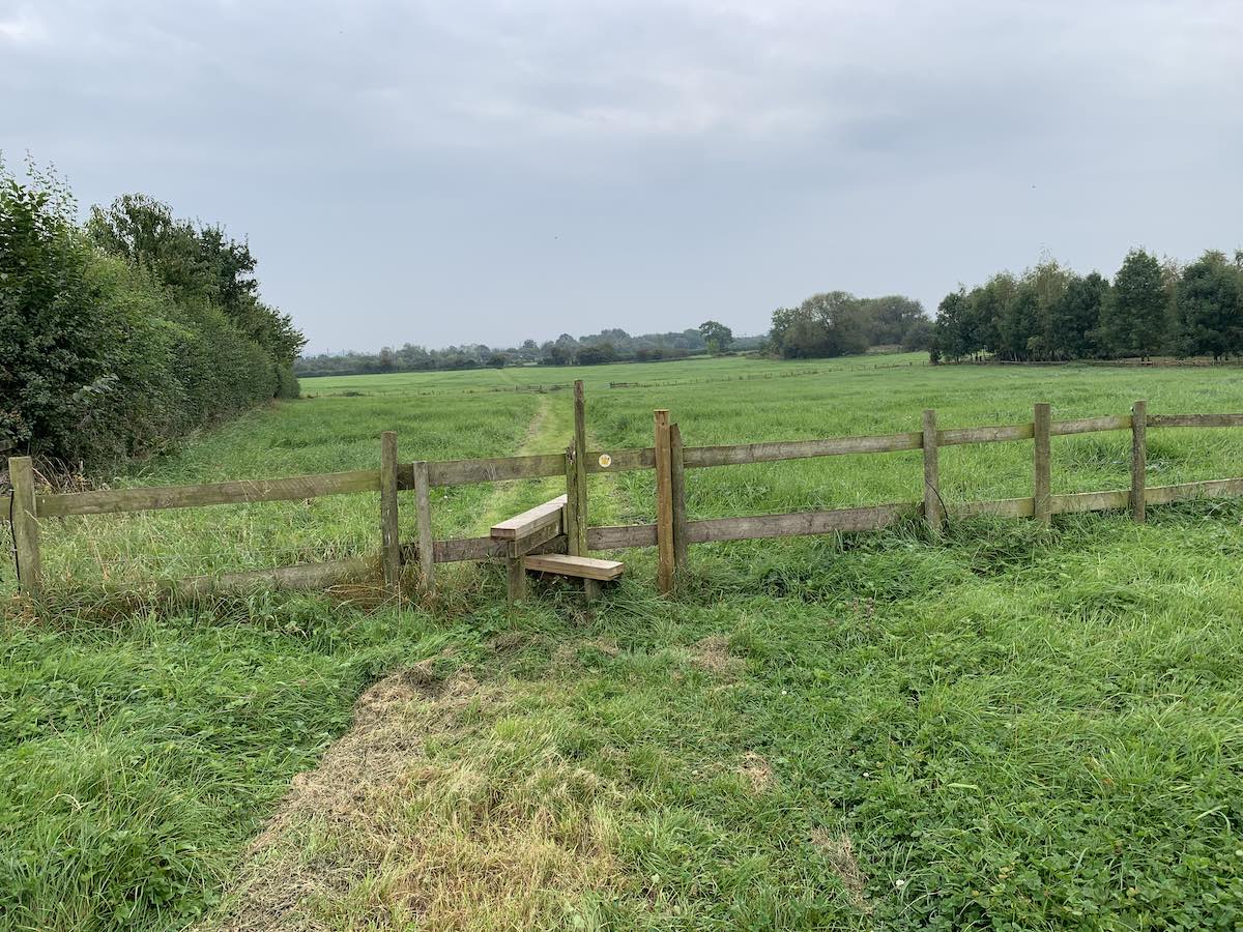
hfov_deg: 67.3
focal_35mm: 26
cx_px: 622
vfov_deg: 53.1
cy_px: 466
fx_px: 934
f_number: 1.8
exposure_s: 1/849
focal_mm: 4.25
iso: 25
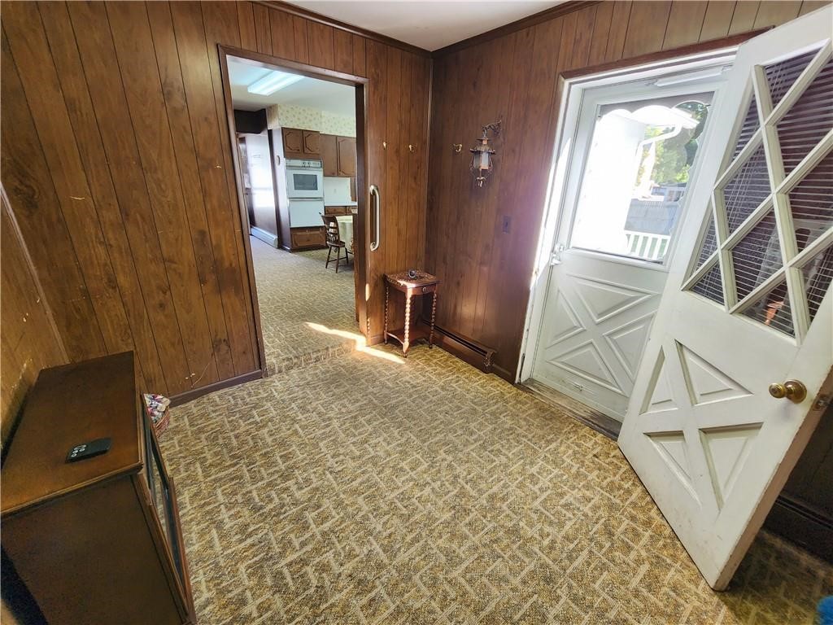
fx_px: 313
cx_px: 416
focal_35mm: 13
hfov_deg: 106.2
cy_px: 312
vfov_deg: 89.9
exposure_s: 1/60
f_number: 2.2
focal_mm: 2.2
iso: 200
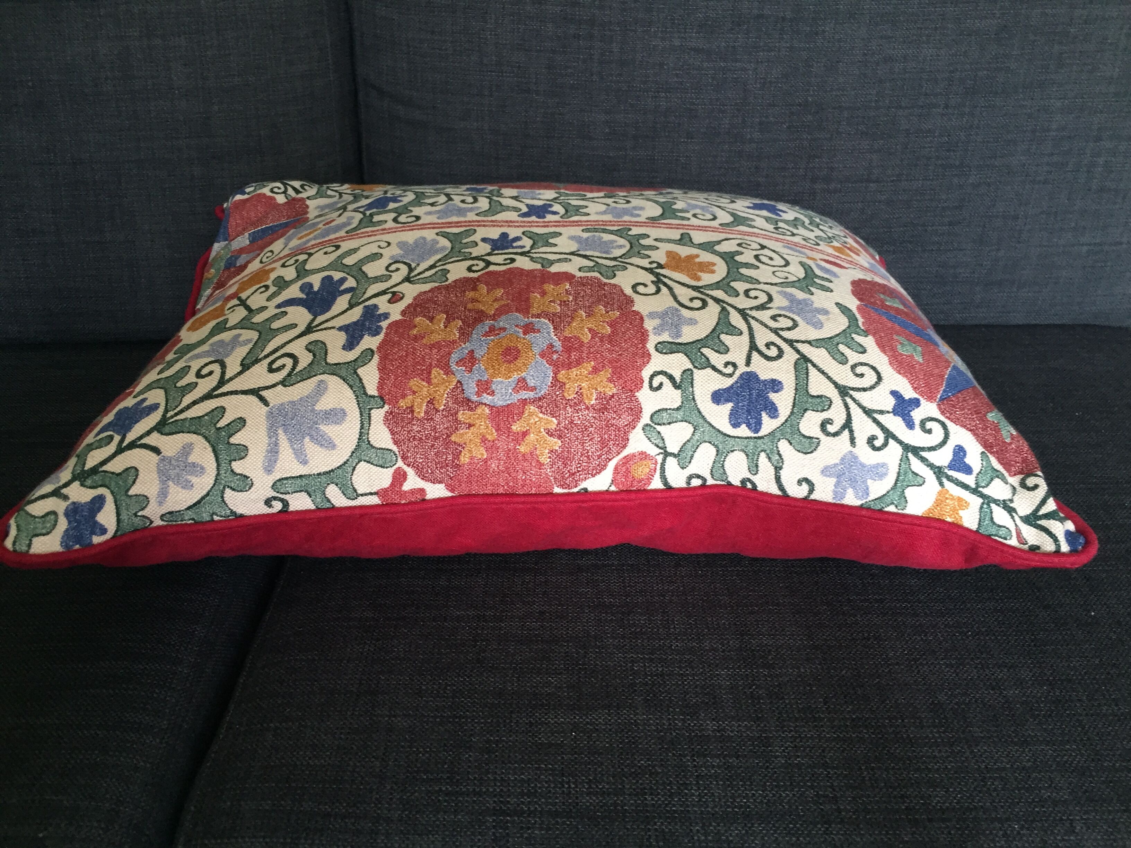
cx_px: 566
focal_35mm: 29
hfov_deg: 61.7
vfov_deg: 48.2
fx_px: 948
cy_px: 424
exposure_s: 1/33
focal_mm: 4.15
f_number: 2.2
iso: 160
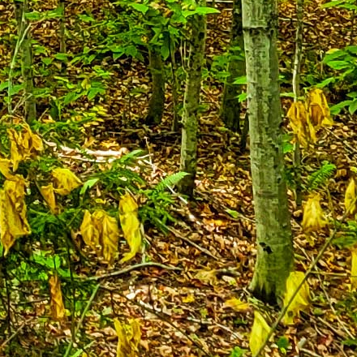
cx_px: -150
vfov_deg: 8.7
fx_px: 2252
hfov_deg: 8.9
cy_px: -272
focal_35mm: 193
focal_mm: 6.7
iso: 160
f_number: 1.8
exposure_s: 1/120
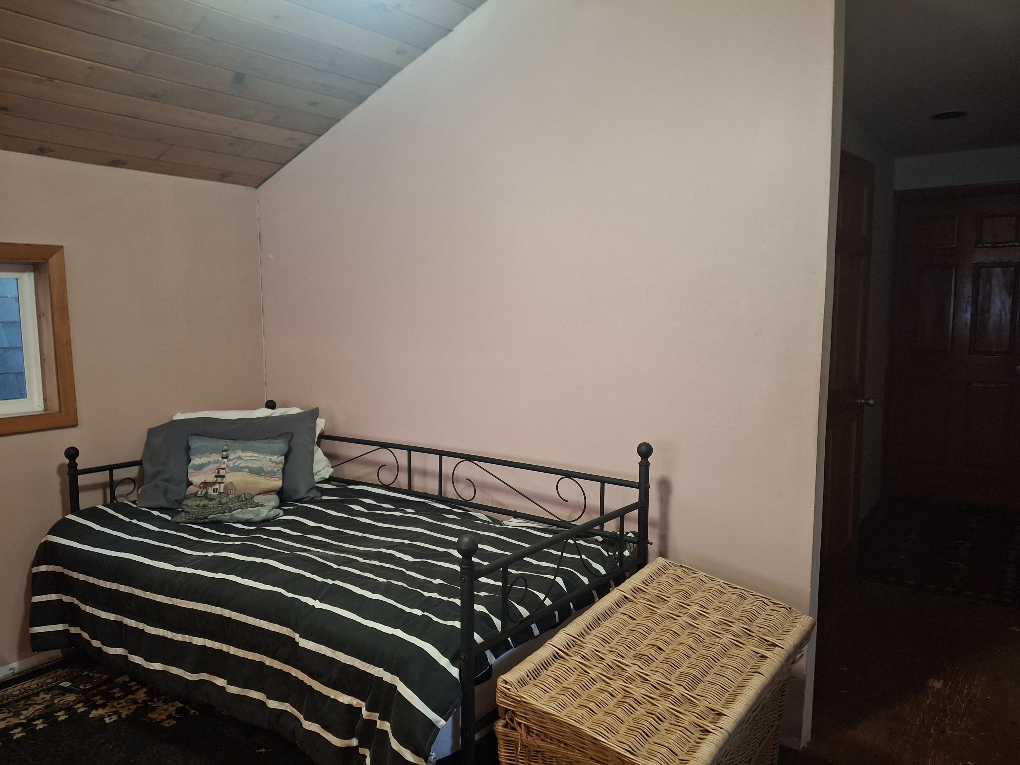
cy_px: 382
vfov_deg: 54.9
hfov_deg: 69.4
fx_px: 737
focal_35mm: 25
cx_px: 510
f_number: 1.8
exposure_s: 1/24
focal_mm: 4.69
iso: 400
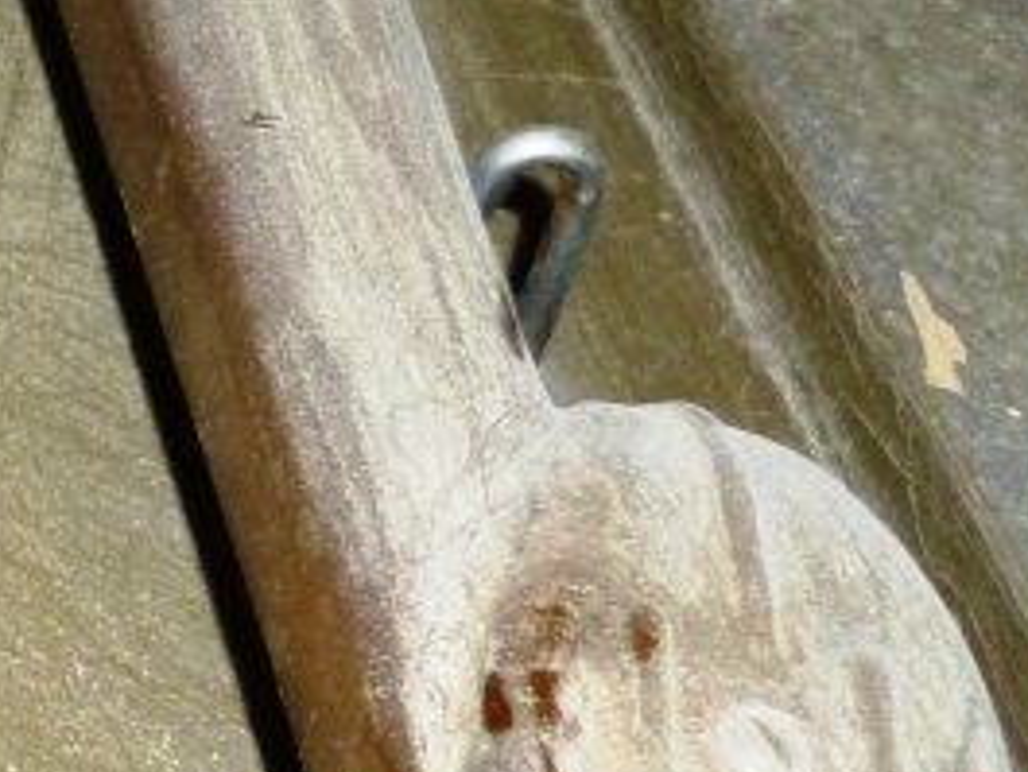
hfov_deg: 15.3
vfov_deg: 13.7
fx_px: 3209
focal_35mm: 108
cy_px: 303
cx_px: -904
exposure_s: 1/60
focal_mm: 5
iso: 200
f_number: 3.1
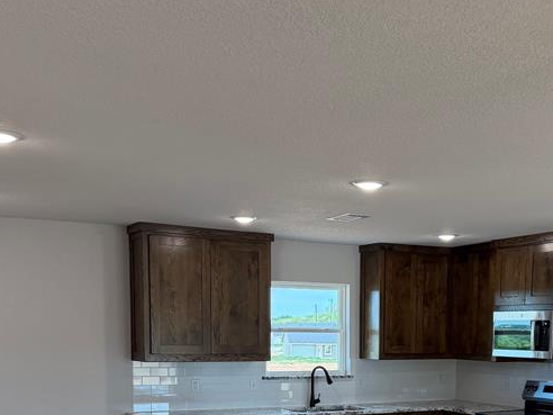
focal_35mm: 50
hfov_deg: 37.8
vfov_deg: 27.6
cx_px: 365
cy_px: 407
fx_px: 799
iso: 200
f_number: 1.78
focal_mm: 6.76
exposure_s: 1/236
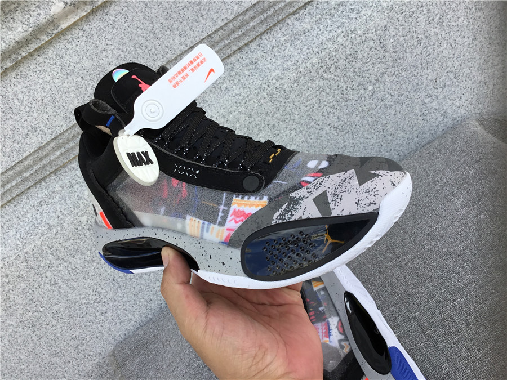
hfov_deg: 58.4
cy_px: 190
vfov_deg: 45.4
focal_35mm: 31
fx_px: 454
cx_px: 254
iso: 25
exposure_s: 1/367
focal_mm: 3.3
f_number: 2.4
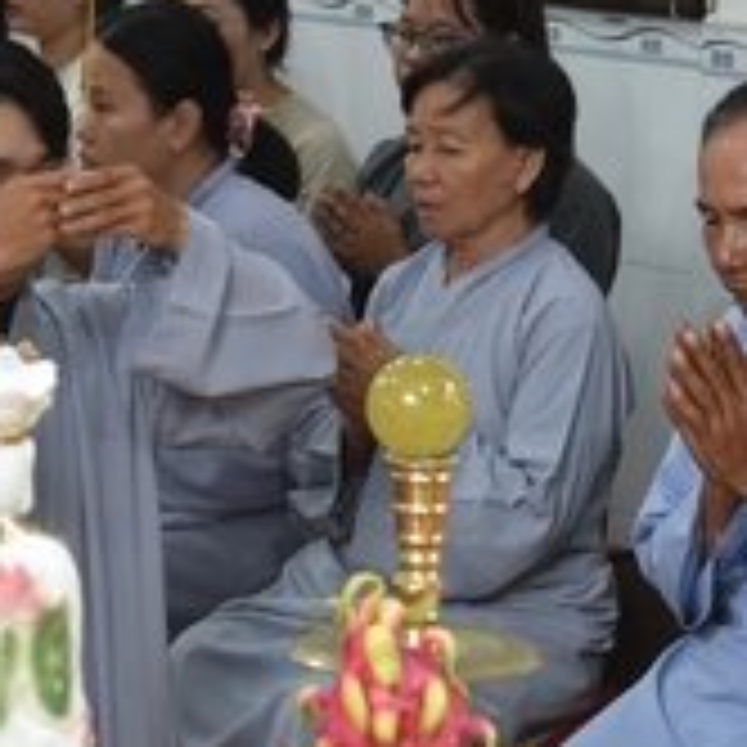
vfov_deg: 11.4
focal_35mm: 153
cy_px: 270
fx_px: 3735
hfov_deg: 11.4
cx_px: 284
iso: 400
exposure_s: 1/60
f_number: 4
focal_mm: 46
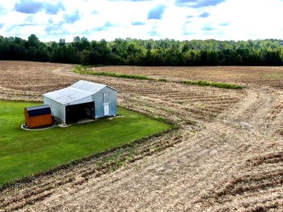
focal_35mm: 27
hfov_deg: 65.3
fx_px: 221
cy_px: 110
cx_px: 130
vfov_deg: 51.3
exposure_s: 1/1000
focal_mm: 4.39
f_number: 2.8
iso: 100
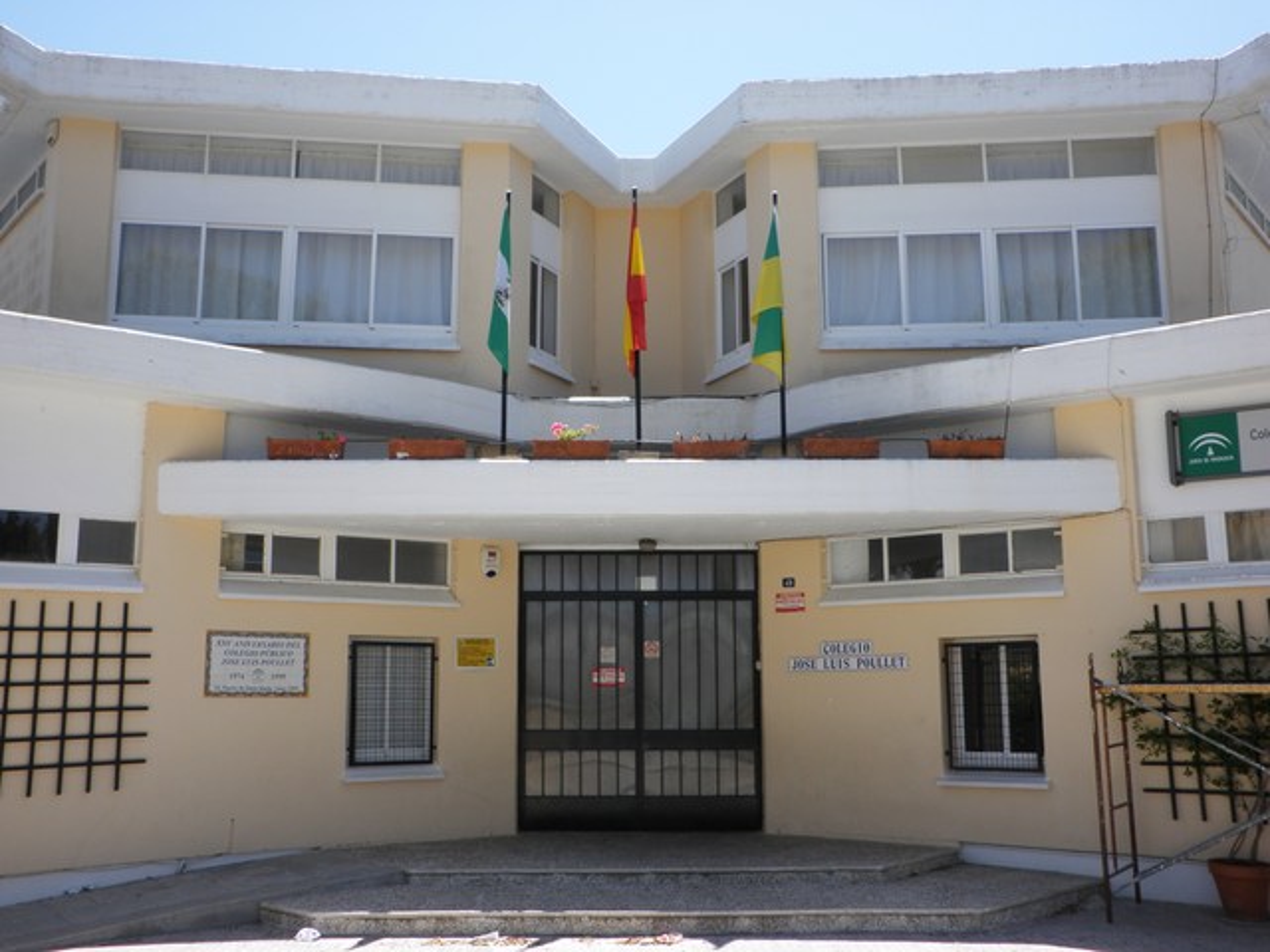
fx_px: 1321
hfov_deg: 51.4
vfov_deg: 39.7
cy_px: 476
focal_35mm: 36
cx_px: 635
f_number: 5.6
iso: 64
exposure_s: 1/200
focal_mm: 6.3
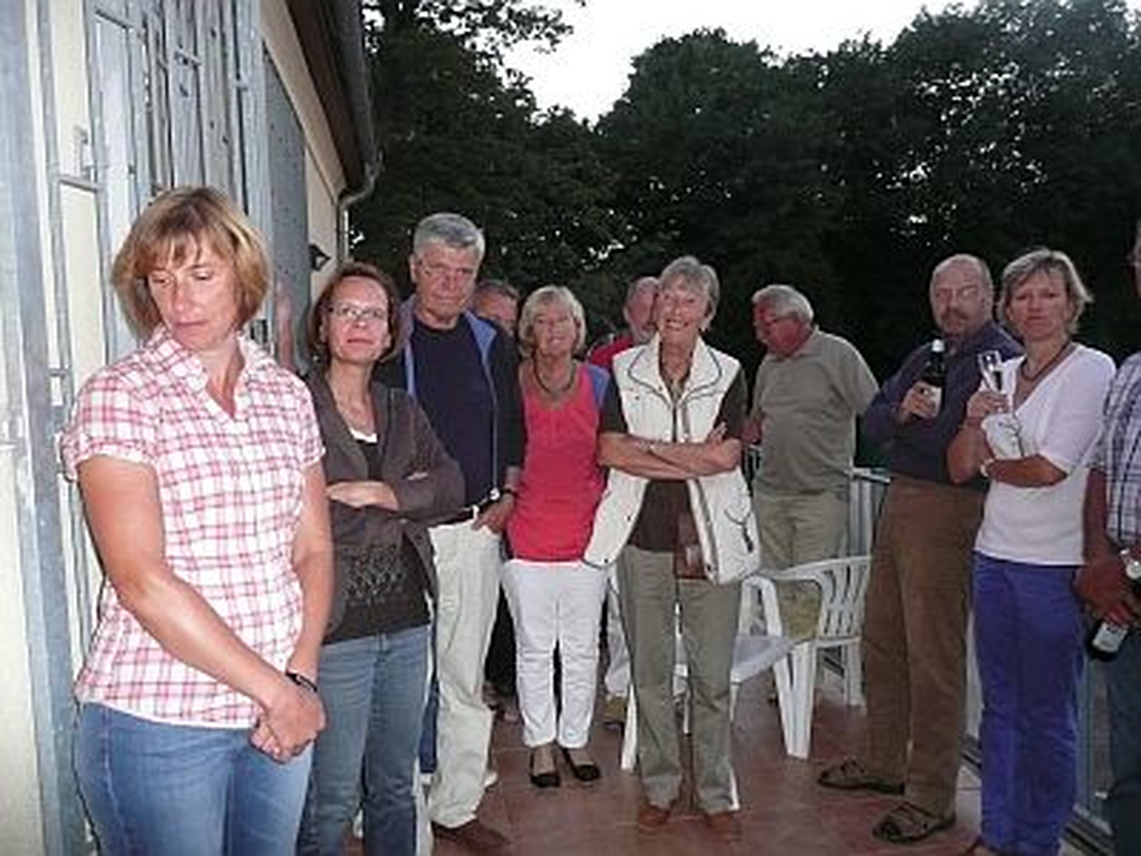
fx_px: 923
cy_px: 428
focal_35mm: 28
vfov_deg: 49.7
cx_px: 570
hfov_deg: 63.4
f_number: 3.3
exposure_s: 1/30
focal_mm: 4.6
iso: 400
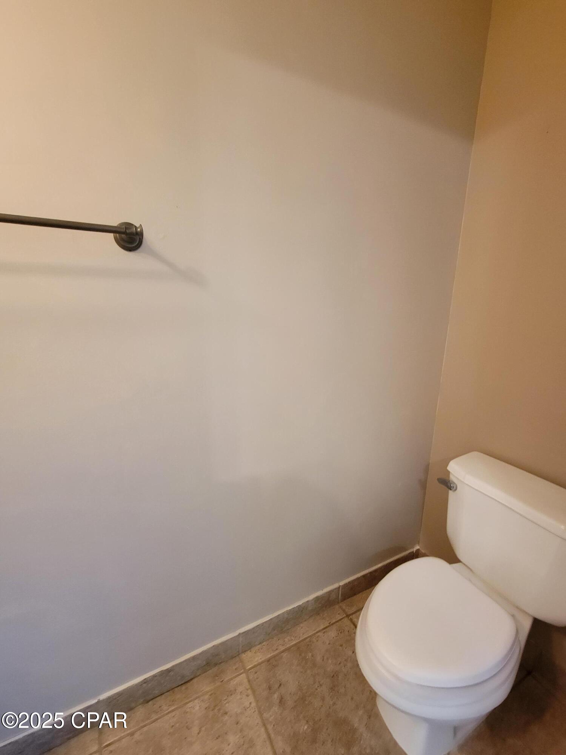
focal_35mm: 13
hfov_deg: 89.9
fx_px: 283
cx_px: 283
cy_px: 378
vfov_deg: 106.2
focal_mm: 2.2
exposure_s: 1/30
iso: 500
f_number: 2.2
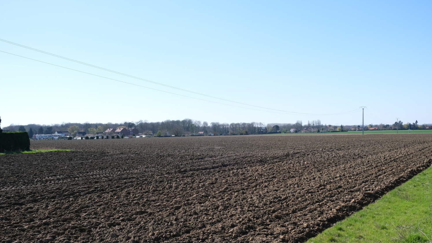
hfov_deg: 52.8
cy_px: 142
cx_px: 217
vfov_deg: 31.1
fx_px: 435
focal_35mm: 38
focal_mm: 24.3
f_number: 5
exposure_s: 1/500
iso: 160
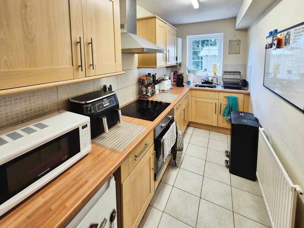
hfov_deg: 106.2
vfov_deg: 90.0
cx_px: 152
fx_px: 114
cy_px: 114
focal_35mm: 13
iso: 250
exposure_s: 1/50
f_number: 2.2
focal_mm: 2.2
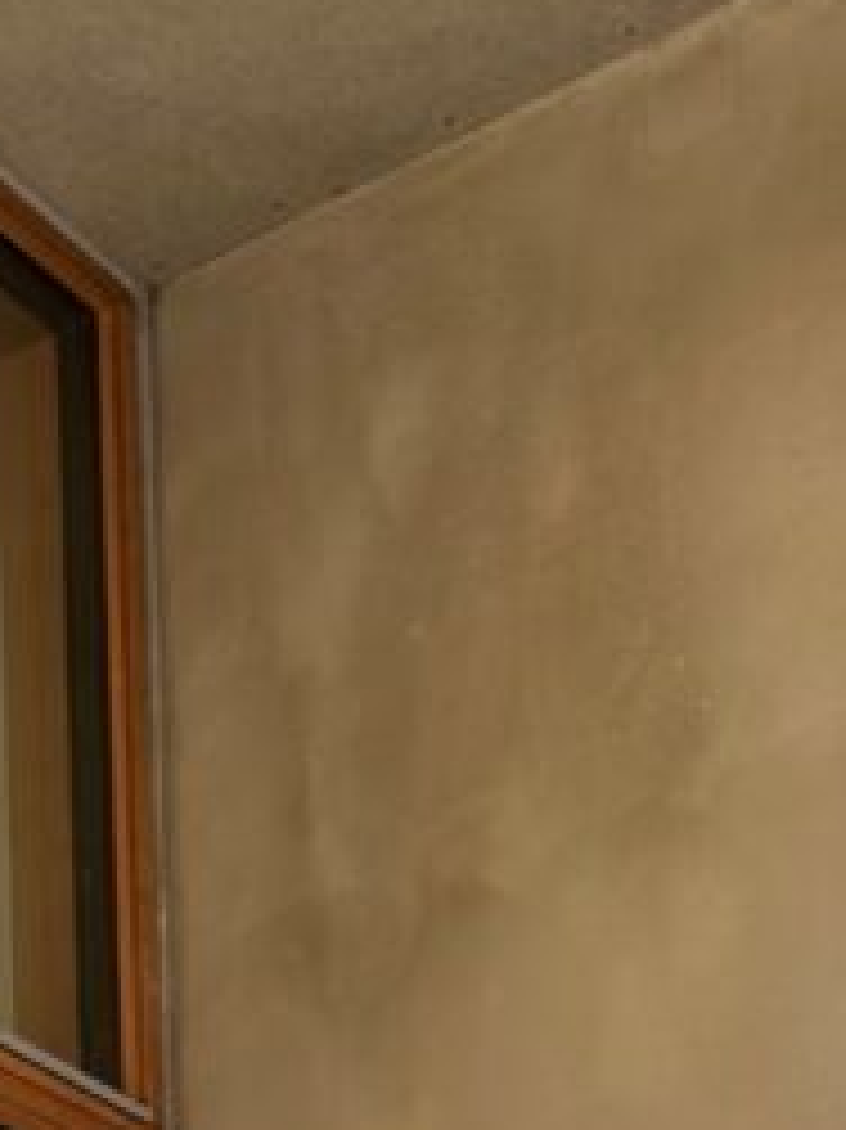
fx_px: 3196
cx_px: 432
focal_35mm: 98
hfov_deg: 15.1
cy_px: 2201
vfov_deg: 16.0
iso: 64
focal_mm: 6.86
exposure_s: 1/161
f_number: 1.78
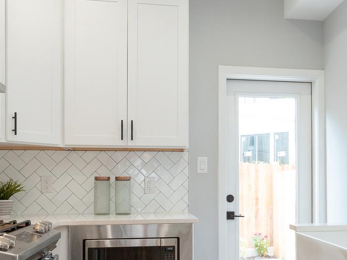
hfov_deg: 43.3
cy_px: 175
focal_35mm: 43
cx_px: 226
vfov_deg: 33.3
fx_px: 431
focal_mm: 16
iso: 400
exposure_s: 1/13
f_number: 13
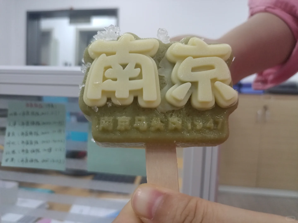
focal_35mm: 22
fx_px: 189
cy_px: 112
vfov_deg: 61.1
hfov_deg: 76.4
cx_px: 149
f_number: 4
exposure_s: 1/50
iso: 933
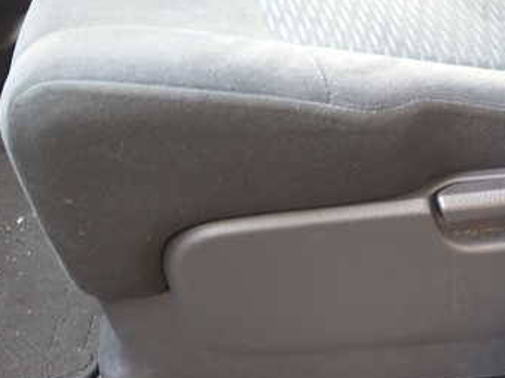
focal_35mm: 53
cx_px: 367
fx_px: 773
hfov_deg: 35.5
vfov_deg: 27.5
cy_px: 199
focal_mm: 5.4
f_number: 2.3
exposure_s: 1/30
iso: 250
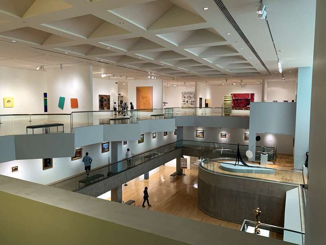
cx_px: 163
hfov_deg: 67.3
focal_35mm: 26
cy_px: 122
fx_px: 245
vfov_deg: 53.1
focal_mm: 4.25
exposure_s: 1/60
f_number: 1.8
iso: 250
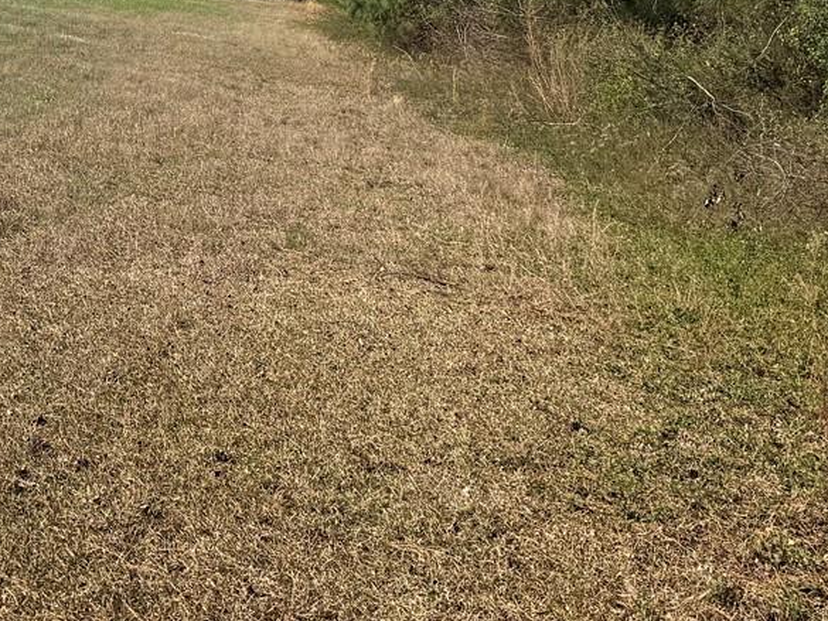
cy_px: -146
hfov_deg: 22.1
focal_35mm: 84
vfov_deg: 16.7
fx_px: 2010
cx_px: -68
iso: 80
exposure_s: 1/6711
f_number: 1.78
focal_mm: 6.76
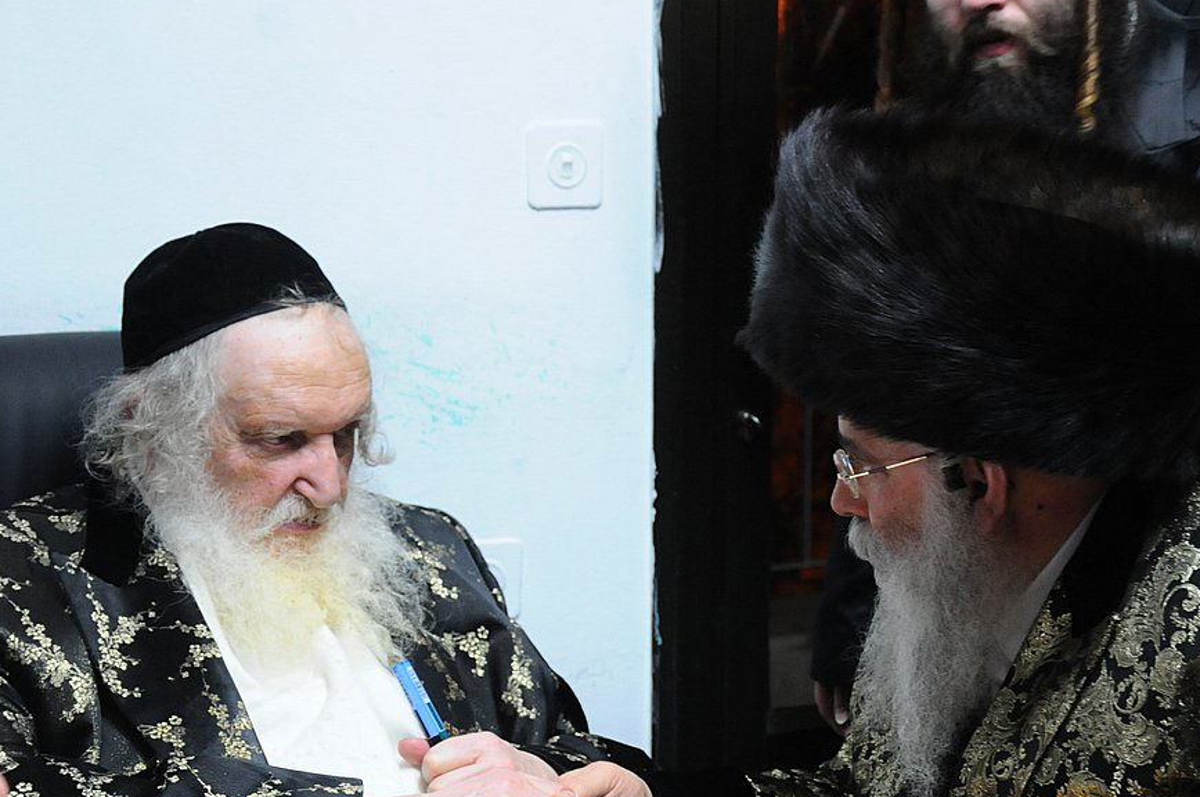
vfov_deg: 18.6
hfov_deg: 27.8
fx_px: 2420
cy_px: 540
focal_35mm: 73
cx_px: 740
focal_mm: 35
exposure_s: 1/40
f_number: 4.5
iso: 1250
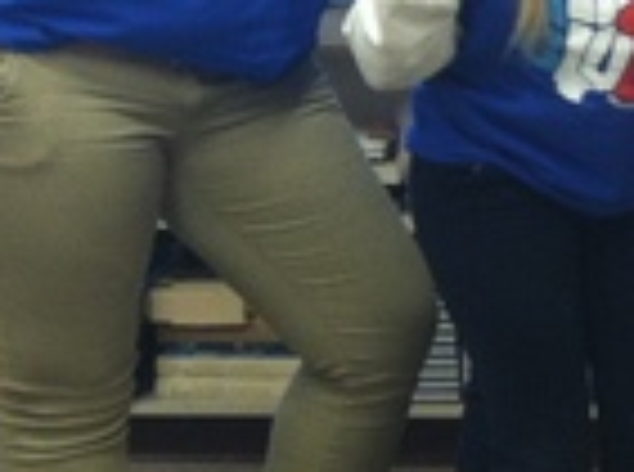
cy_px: -67
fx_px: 3270
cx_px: 1461
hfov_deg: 9.9
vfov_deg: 8.2
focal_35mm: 179
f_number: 2.8
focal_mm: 3.85
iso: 100
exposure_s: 1/15
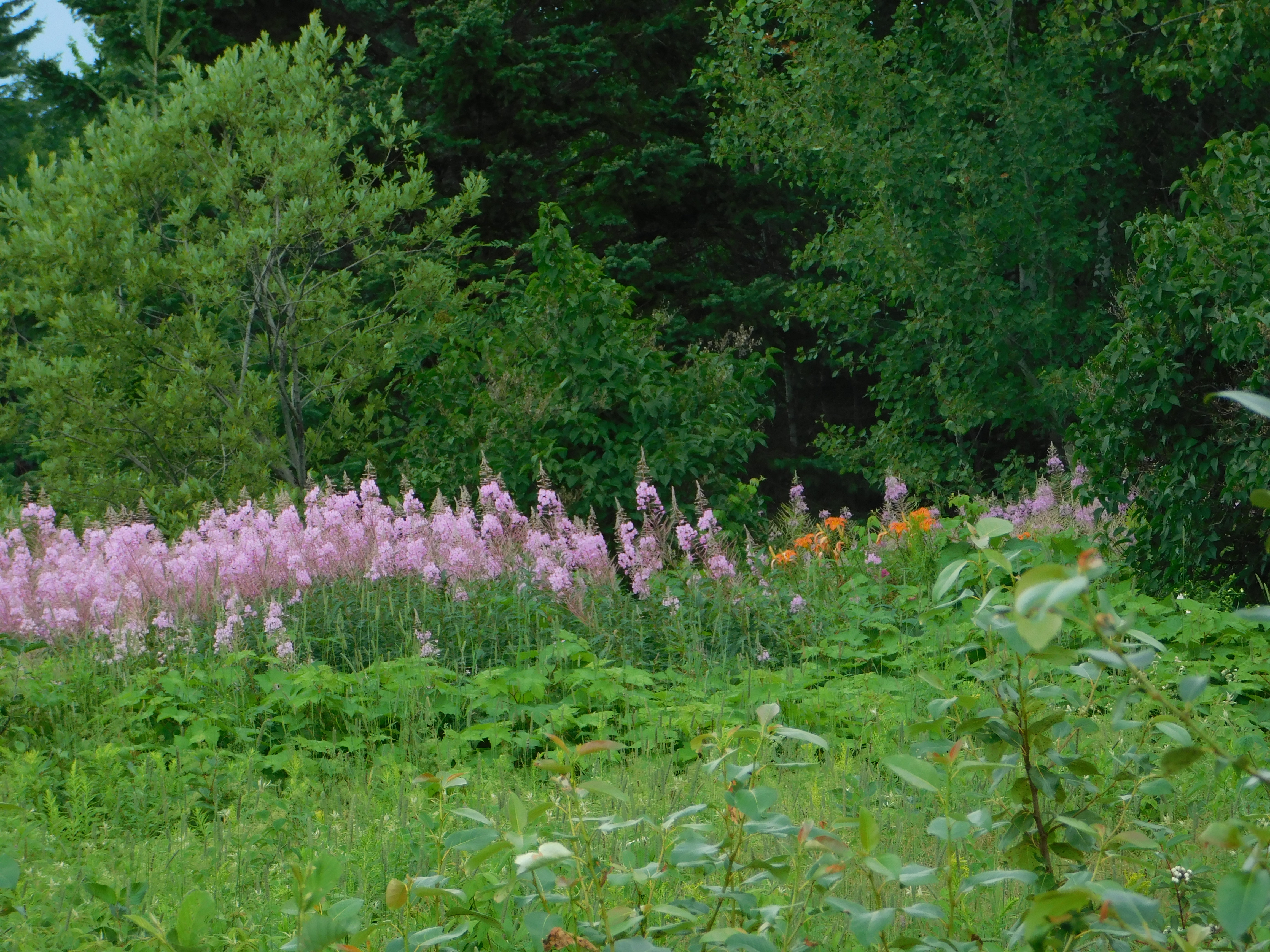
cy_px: 476
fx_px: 8512
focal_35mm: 232
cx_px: 635
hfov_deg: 8.5
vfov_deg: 6.4
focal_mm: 41.3
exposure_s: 1/160
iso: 125
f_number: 5.6
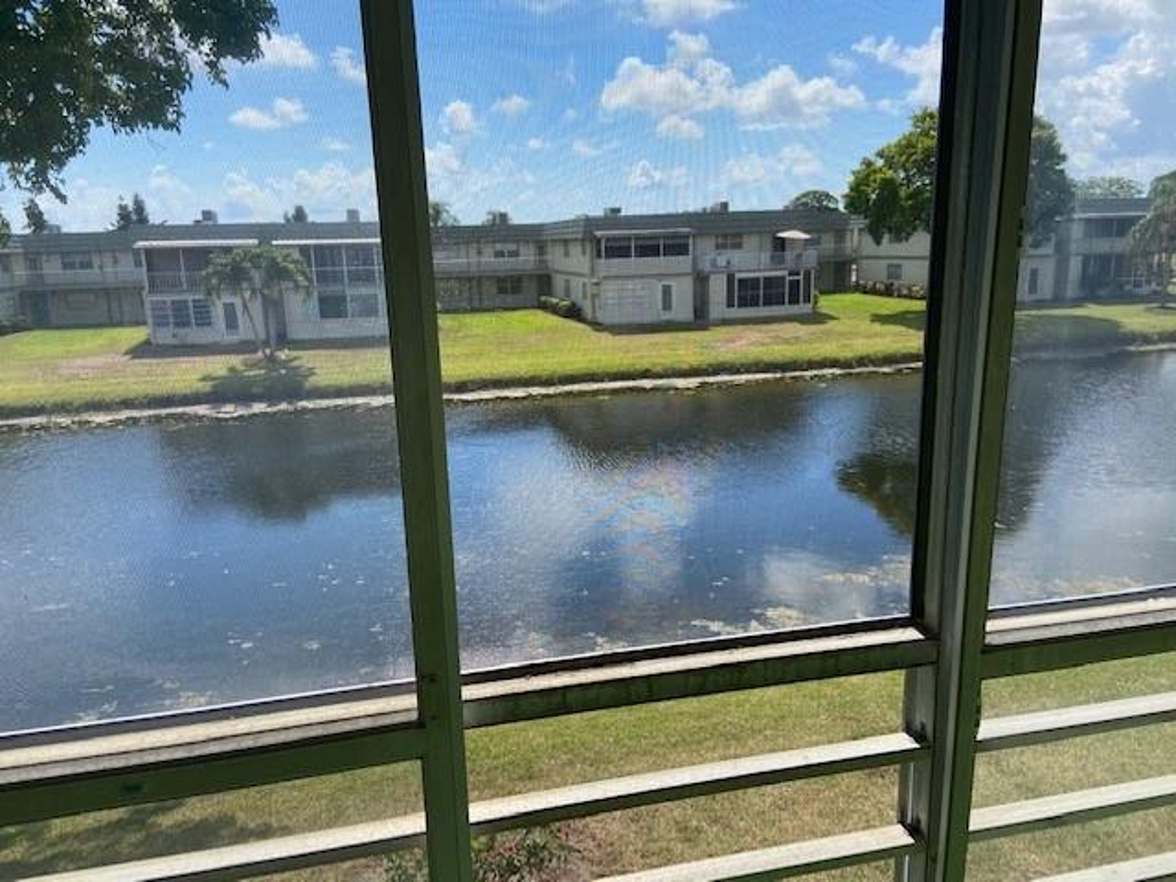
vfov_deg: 53.1
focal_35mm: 26
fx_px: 883
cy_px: 441
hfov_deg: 67.3
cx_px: 588
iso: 32
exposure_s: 1/2183
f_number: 1.8
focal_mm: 4.25
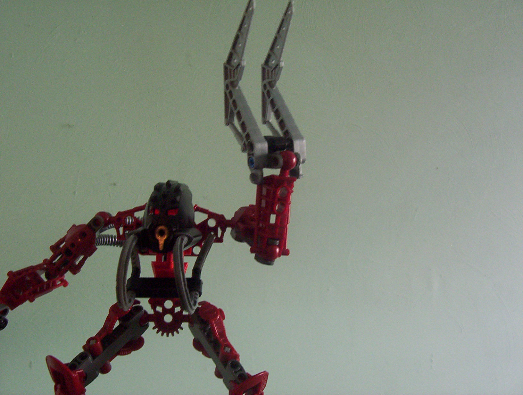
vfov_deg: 33.7
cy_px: 198
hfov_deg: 43.8
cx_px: 262
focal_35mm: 43
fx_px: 651
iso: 200
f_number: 2.73
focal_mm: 5.77
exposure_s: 1/19.1
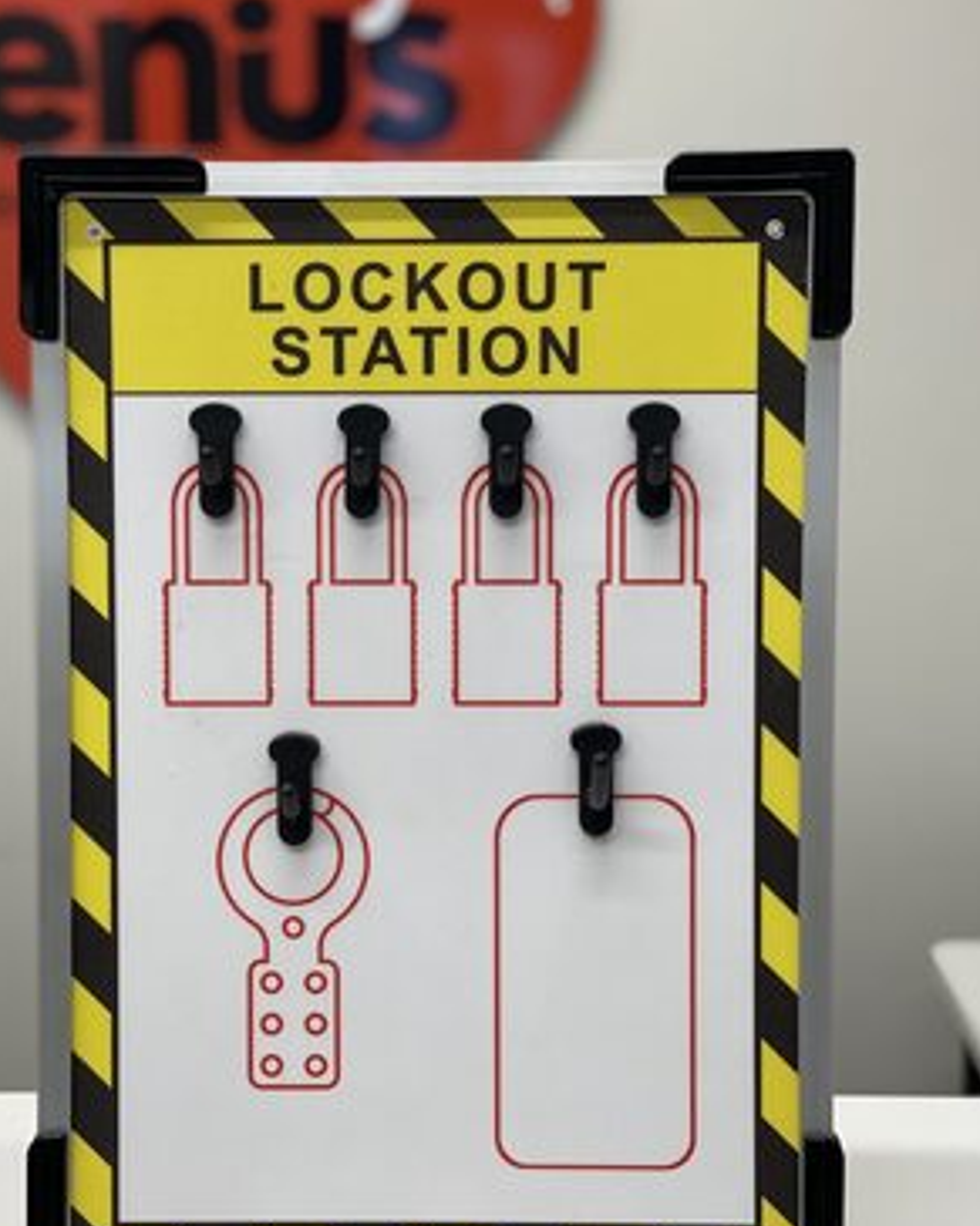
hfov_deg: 22.8
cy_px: 626
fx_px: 2430
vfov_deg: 28.3
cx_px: 424
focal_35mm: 67
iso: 64
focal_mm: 6
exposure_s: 1/122
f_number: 2
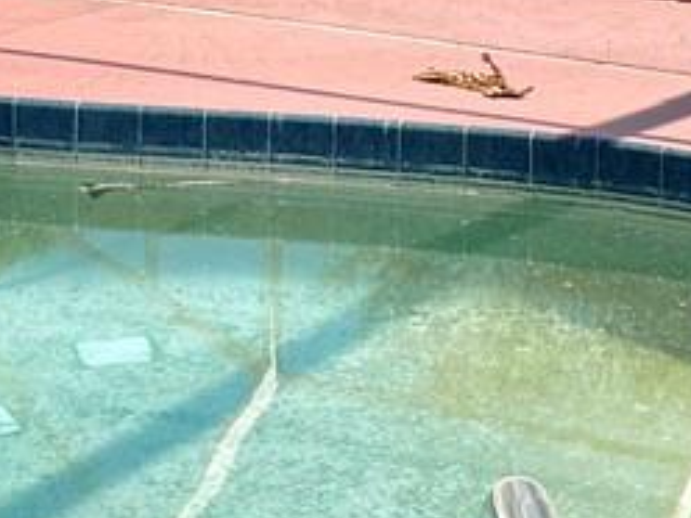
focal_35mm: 155
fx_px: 3094
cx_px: 323
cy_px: -362
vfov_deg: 9.2
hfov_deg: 12.7
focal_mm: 6.76
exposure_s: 1/3279
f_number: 1.78
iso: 80
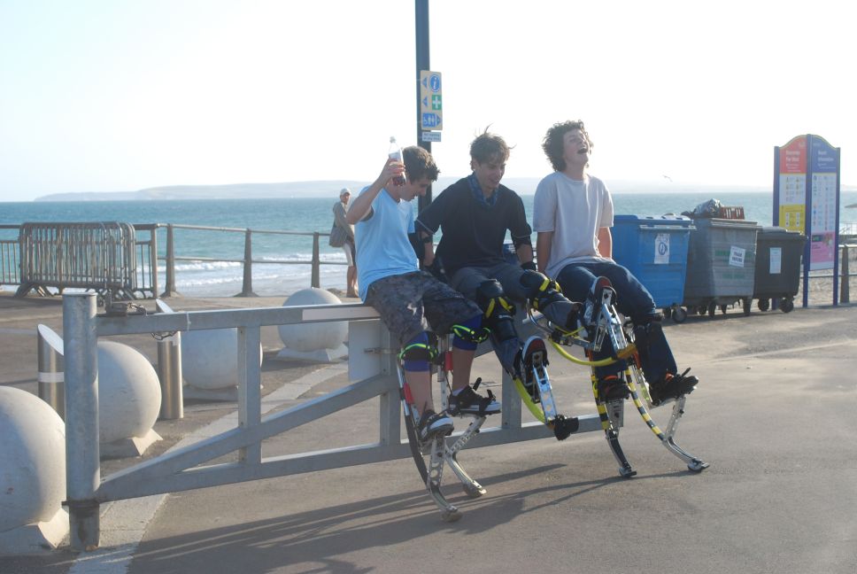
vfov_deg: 25.1
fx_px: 1287
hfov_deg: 36.8
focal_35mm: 54
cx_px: 428
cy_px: 287
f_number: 8
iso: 200
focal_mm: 36
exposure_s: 1/250
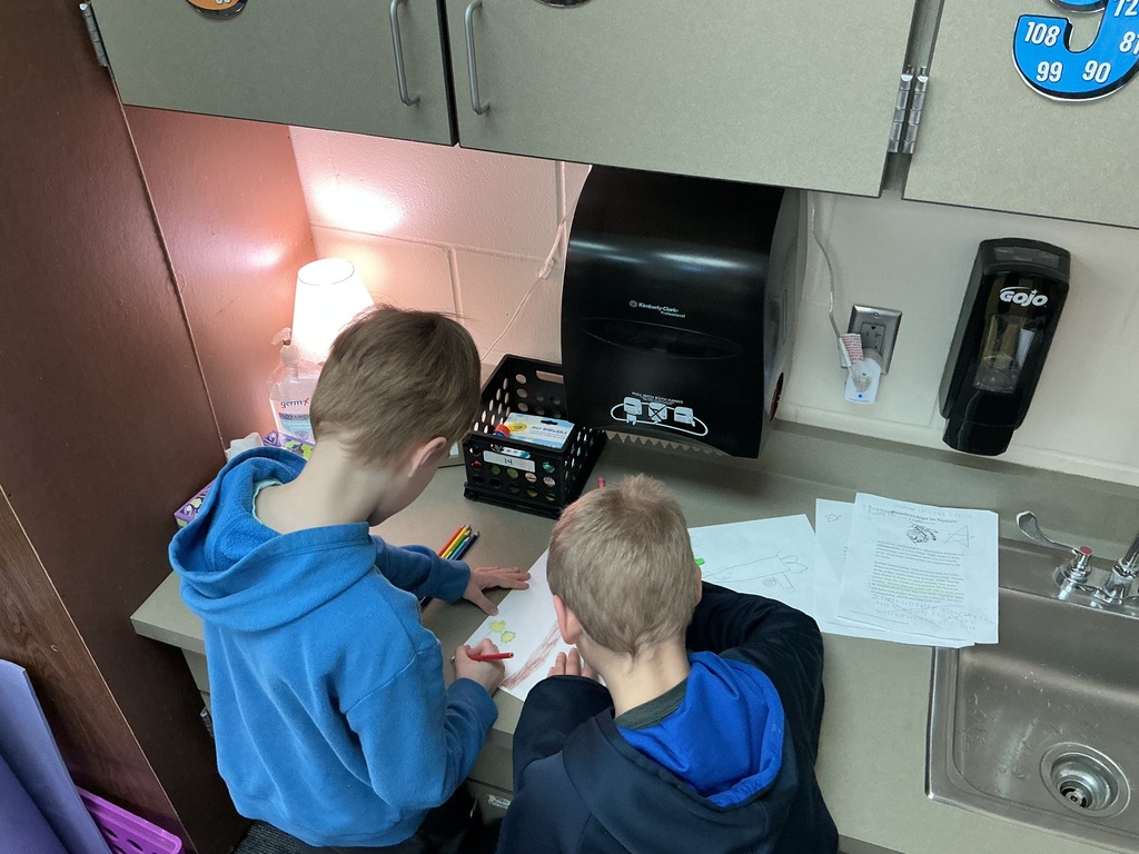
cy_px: 427
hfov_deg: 61.7
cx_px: 570
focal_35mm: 29
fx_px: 954
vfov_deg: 48.2
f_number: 1.8
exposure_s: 1/60
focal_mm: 3
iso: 200
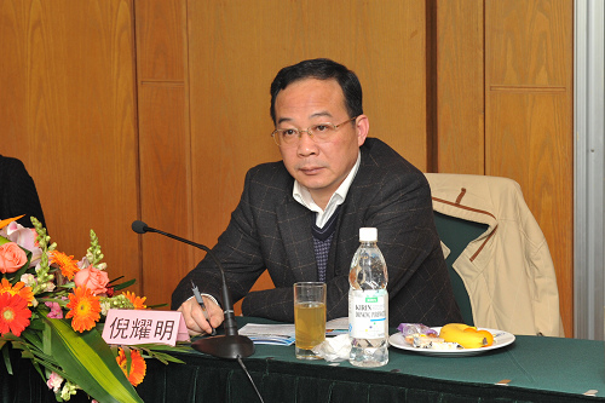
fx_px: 1176
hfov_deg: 28.9
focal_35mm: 70
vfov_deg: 19.4
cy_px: 202
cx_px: 302
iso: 1000
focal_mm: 70
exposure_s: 1/60
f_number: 8
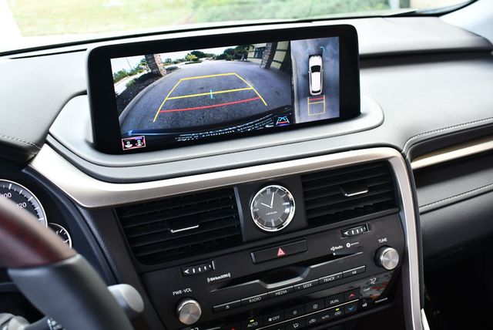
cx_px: 246
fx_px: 493
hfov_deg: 53.1
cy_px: 165
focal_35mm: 36
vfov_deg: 36.9
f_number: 3.5
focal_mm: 18
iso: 800
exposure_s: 1/160
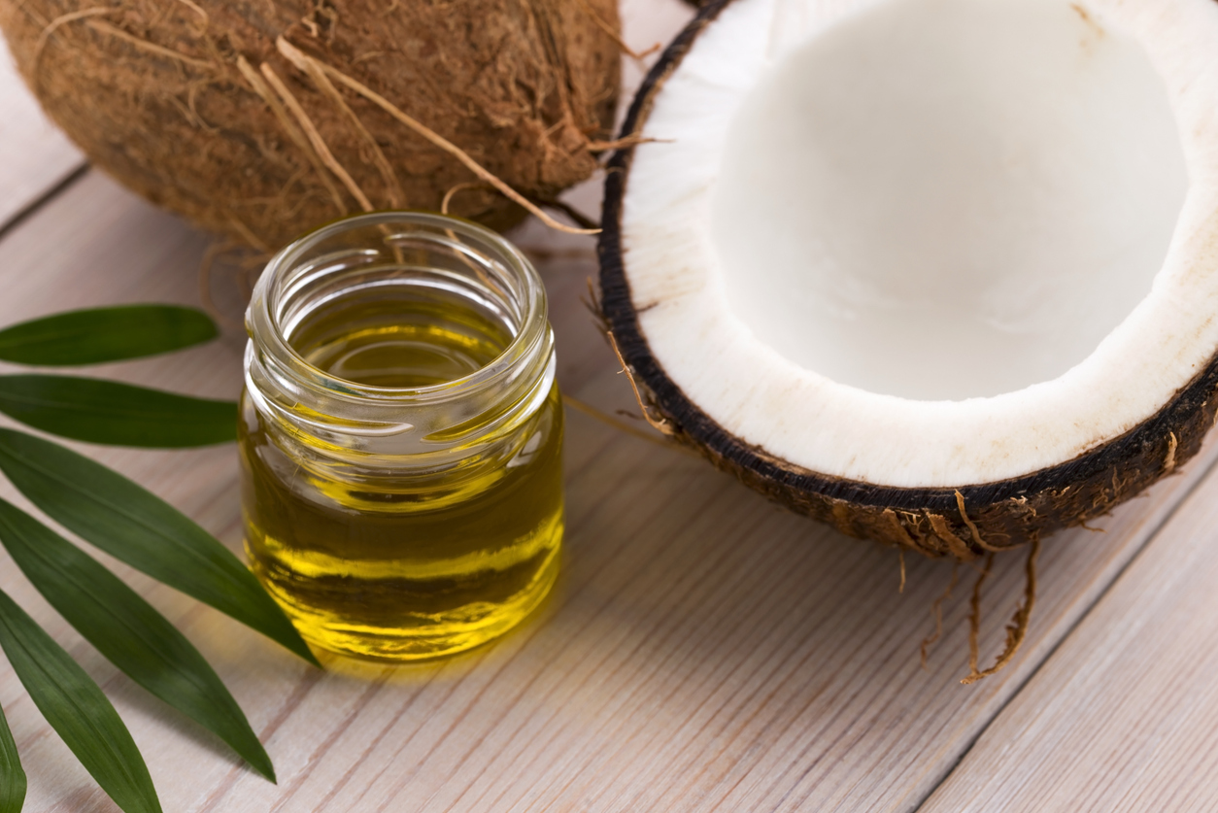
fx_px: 3554
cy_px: 406
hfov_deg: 19.4
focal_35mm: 105
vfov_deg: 13.1
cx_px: 609
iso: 100
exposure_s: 1/20
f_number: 11
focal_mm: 105
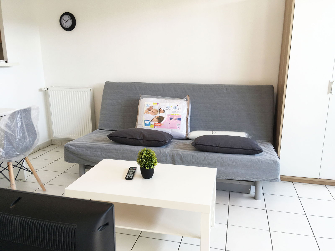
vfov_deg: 48.2
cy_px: 126
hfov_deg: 61.7
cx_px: 168
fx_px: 281
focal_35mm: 29
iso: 32
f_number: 2.2
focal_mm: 4.15
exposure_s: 1/50
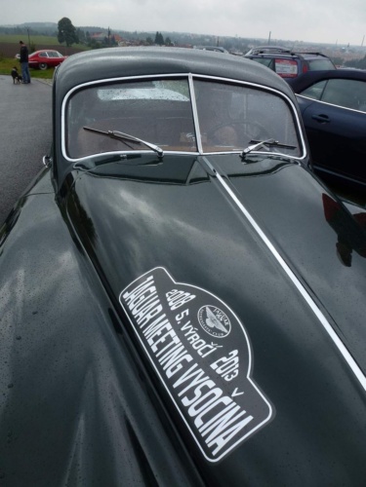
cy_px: 244
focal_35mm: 24
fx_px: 338
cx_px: 183
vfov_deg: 71.6
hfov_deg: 56.8
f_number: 4
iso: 100
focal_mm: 4.3
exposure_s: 1/640
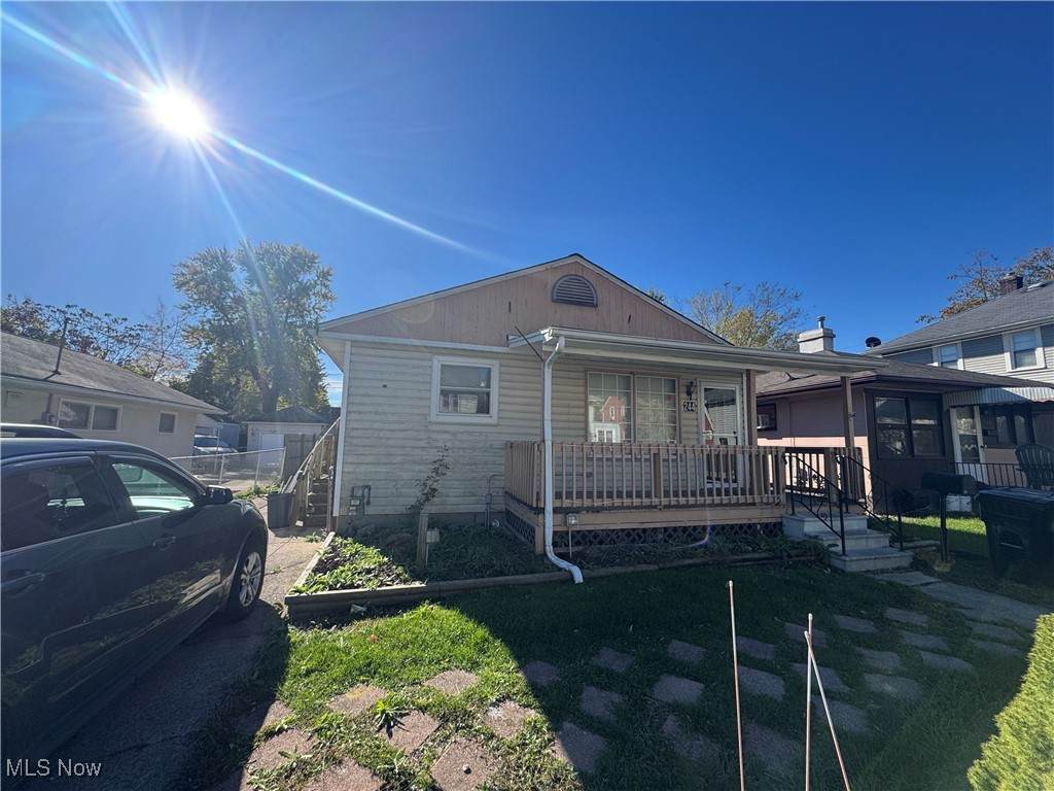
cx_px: 527
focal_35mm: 14
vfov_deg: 85.7
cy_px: 396
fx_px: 426
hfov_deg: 102.1
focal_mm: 2.22
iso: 40
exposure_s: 1/1217
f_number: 2.2
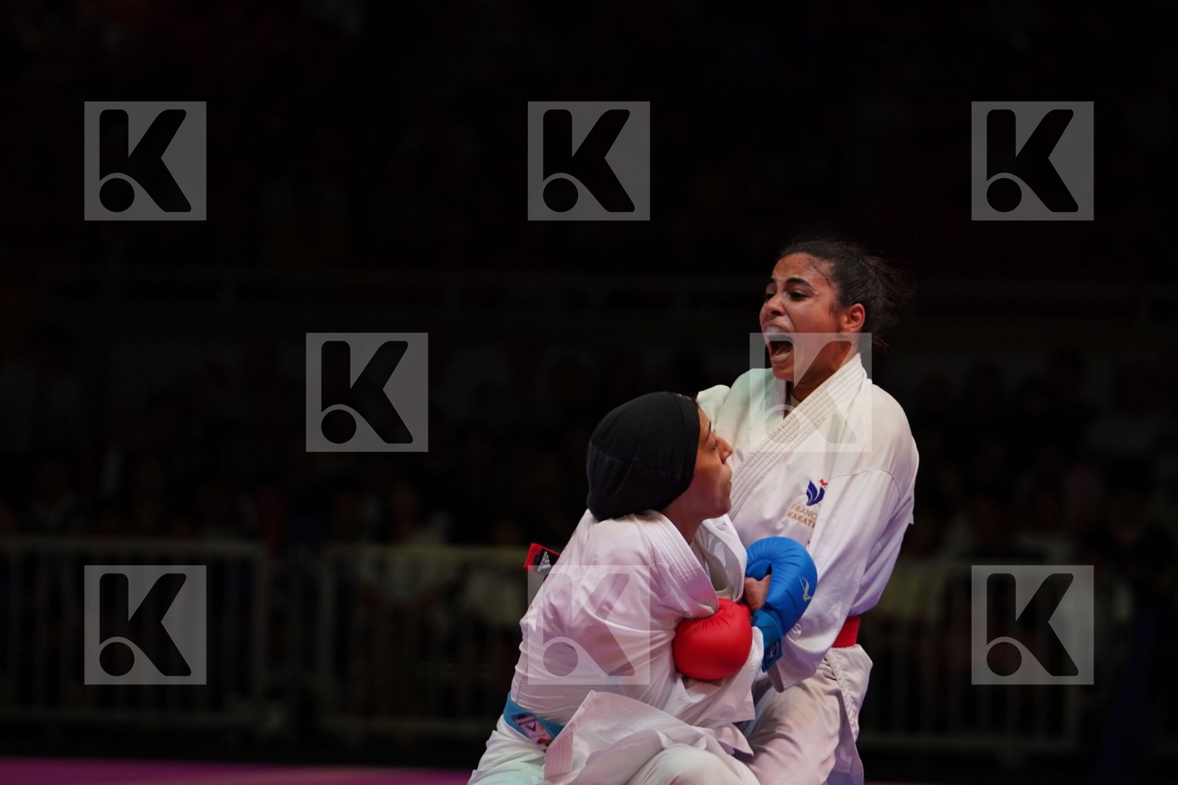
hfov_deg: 9.7
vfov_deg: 6.4
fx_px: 6969
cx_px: 589
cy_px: 392
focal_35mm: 213
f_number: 2.8
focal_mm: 142
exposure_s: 1/1000
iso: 500
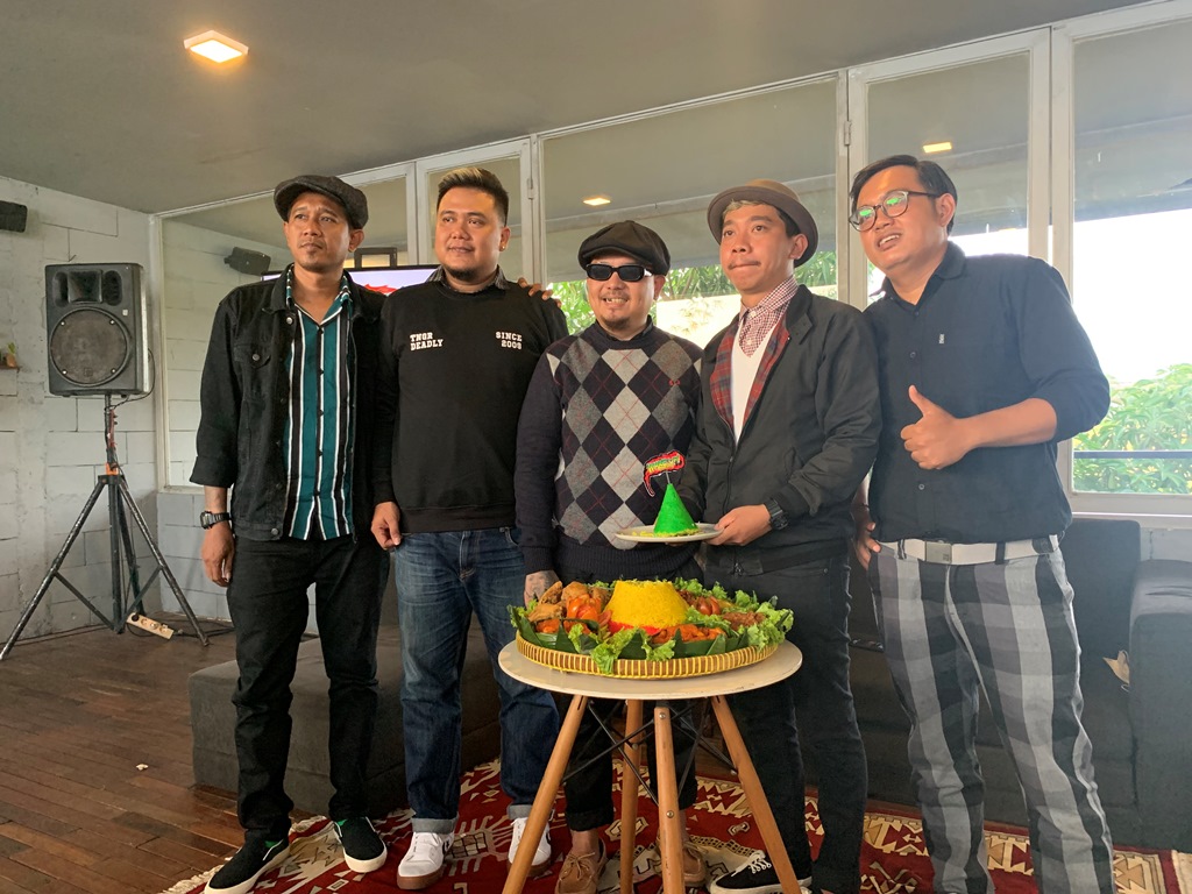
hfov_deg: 67.3
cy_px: 447
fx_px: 895
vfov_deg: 53.1
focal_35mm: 26
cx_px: 596
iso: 320
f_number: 1.8
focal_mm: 4.25
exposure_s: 1/60
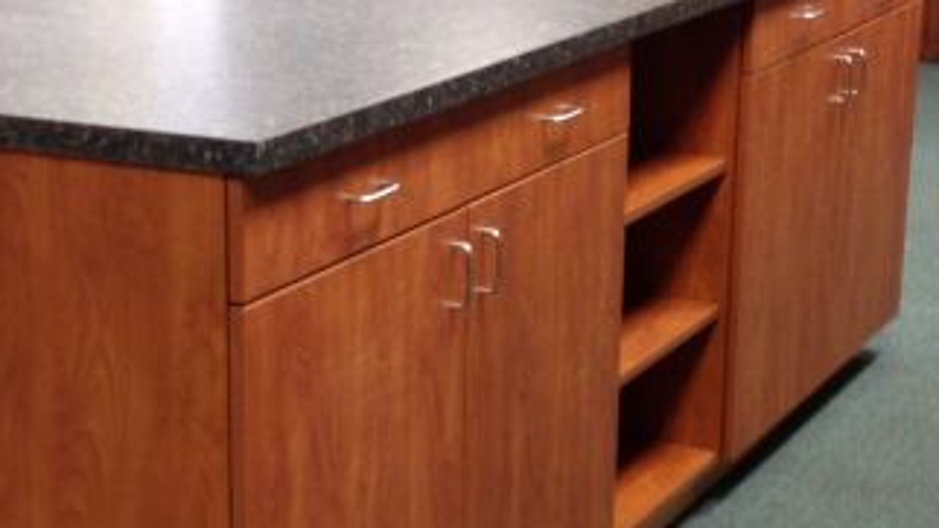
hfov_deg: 22.4
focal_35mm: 95
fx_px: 2365
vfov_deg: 12.7
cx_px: 348
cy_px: 289
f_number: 2.4
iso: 100
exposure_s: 1/15
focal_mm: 4.28
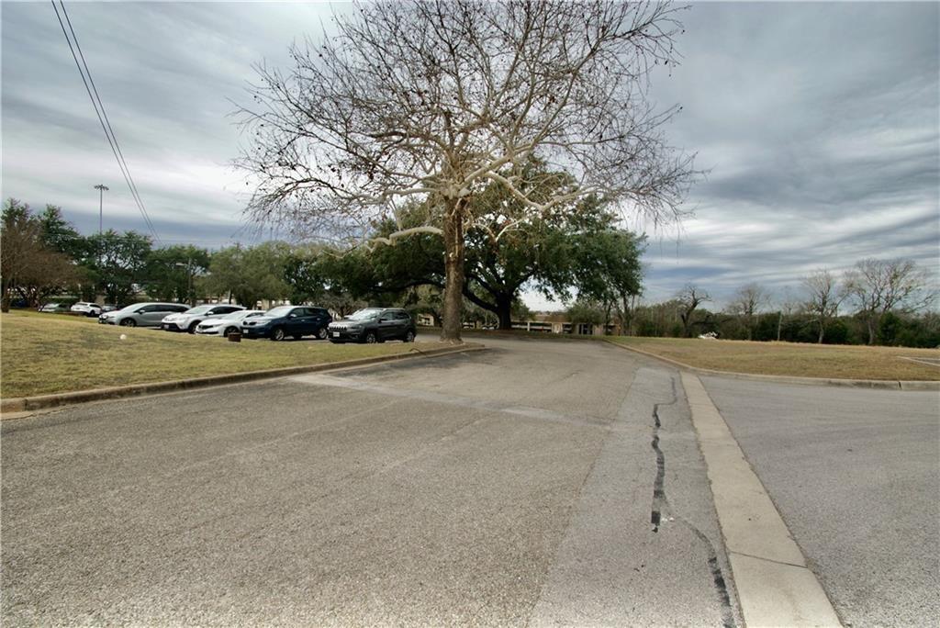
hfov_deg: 100.4
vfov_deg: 77.4
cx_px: 470
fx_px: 392
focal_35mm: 15
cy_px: 314
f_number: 6.3
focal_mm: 10
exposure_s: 1/60
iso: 100
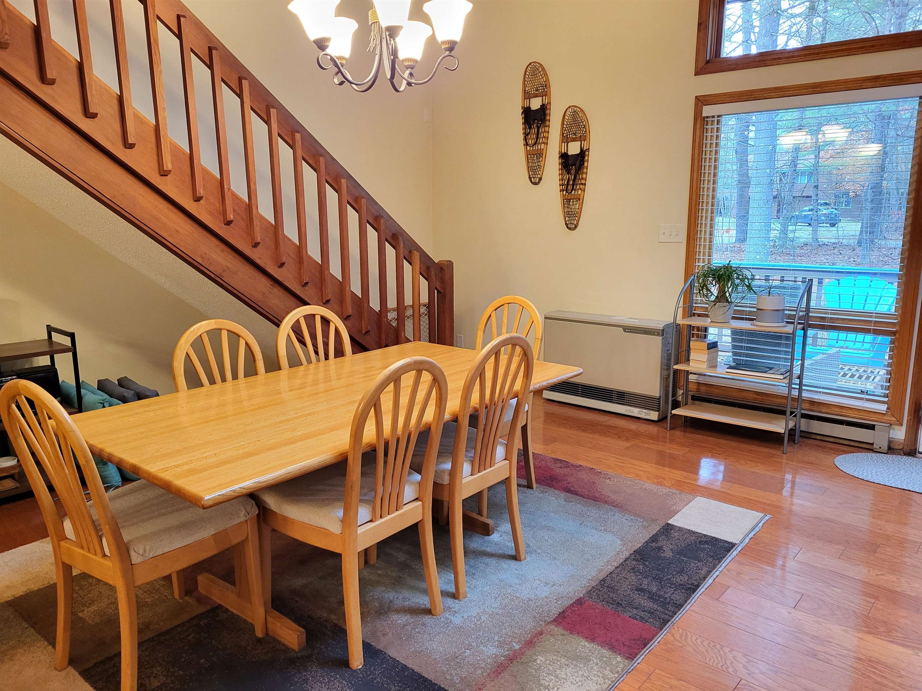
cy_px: 346
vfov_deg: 53.1
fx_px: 693
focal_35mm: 26
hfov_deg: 67.3
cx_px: 461
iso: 500
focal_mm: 5.4
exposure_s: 1/40
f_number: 1.8
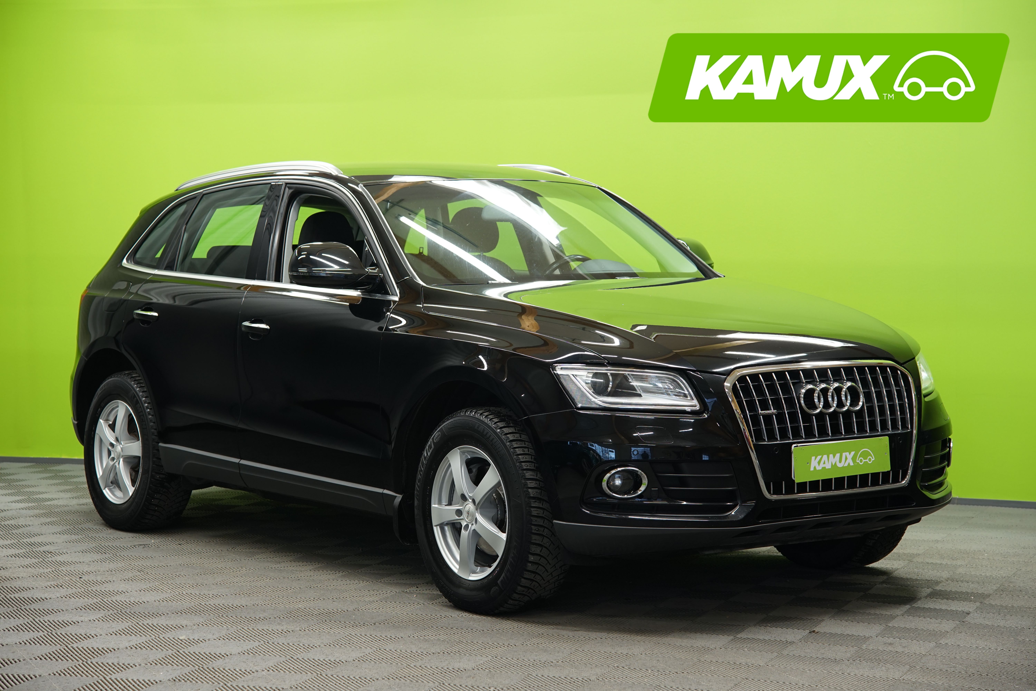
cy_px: 346
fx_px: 2101
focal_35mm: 73
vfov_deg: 18.7
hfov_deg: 27.7
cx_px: 518
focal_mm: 73
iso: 500
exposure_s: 1/15
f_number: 5
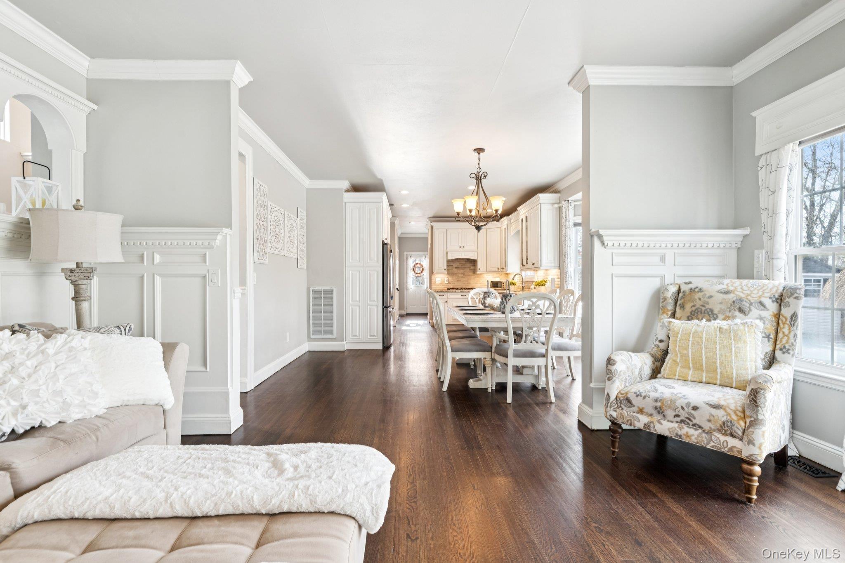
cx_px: 422
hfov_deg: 93.3
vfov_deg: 70.4
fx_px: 399
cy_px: 282
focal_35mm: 17
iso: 320
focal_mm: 17
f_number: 8
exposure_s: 1/25
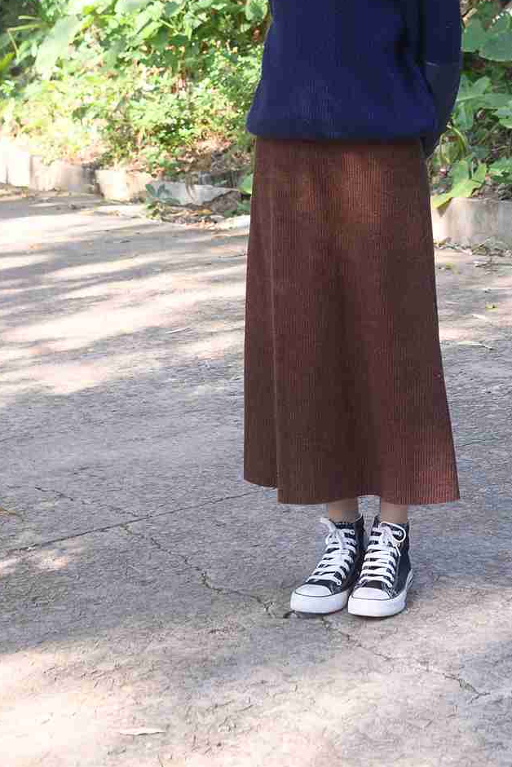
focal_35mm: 78
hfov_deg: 17.5
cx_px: 325
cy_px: -31
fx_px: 1663
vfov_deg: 24.6
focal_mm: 35
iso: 160
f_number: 5.6
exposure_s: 1/100
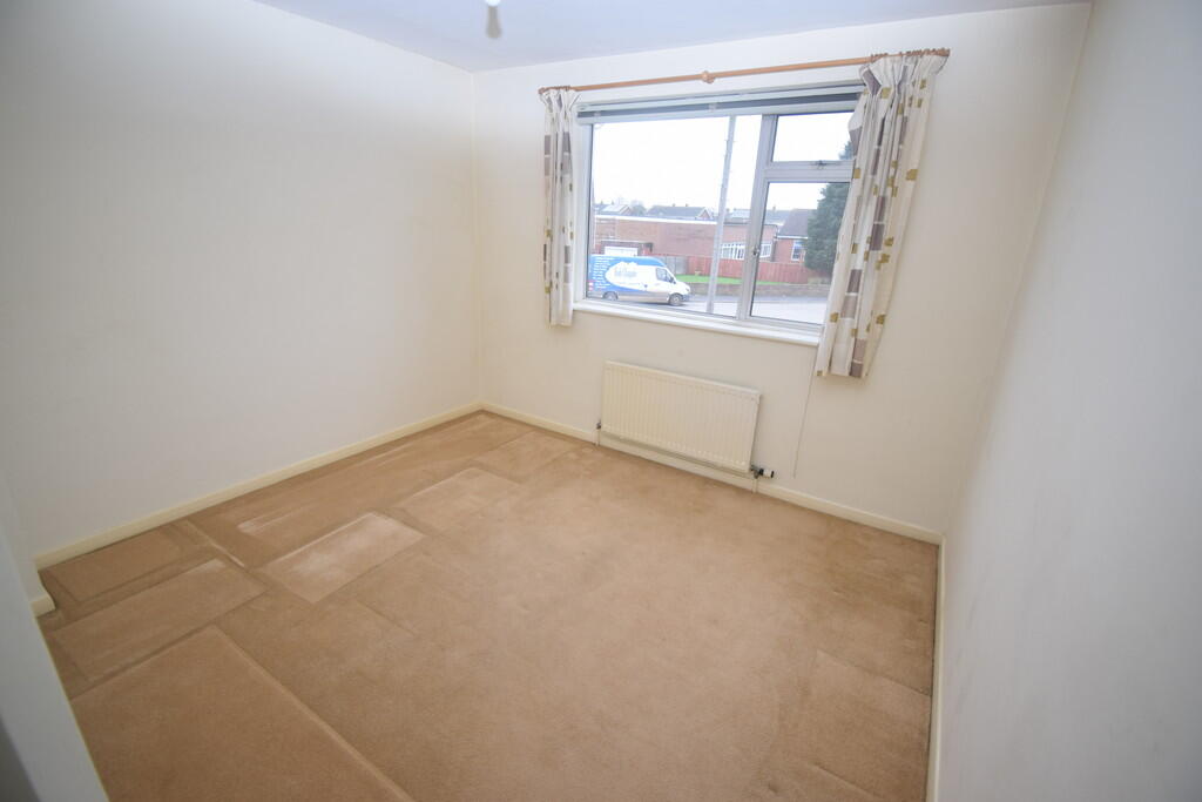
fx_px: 501
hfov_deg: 100.4
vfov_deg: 77.3
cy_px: 401
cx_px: 601
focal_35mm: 15
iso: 400
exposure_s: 1/60
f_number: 4.5
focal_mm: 10
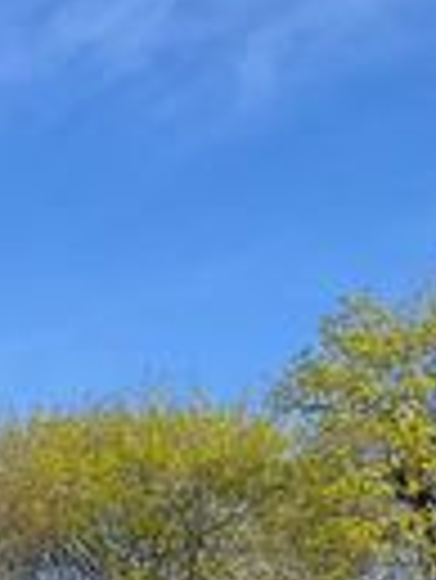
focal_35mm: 134
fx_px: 2247
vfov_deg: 12.8
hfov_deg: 9.9
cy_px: 1167
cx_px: -571
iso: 50
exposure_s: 1/1862
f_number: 1.6
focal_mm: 5.1
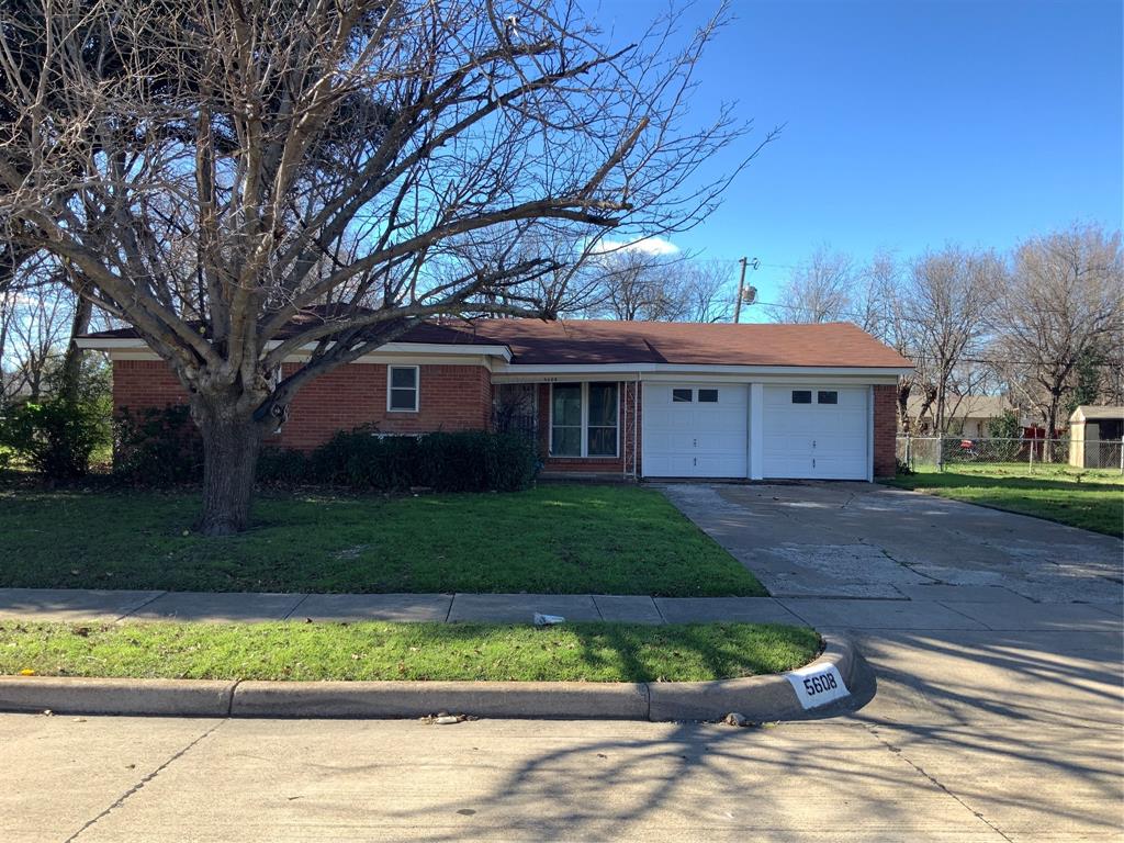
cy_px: 422
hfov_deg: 61.7
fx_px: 942
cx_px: 562
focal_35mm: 29
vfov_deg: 48.2
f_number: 1.8
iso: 16
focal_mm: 3
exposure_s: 1/642
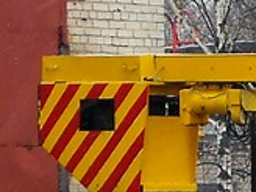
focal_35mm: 657
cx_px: 587
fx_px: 4859
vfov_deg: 2.3
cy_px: 156
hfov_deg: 3.0
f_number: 4.7
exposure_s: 1/114
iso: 237
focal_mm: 17.1
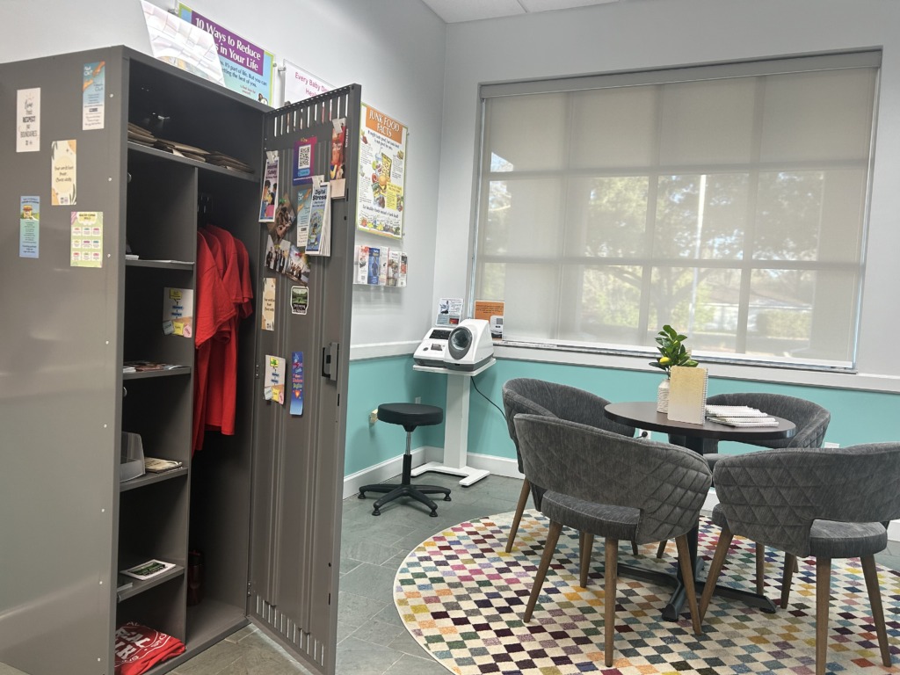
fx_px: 676
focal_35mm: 26
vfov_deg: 53.1
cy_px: 338
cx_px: 450
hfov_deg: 67.3
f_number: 1.5
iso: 80
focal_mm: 5.7
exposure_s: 1/60
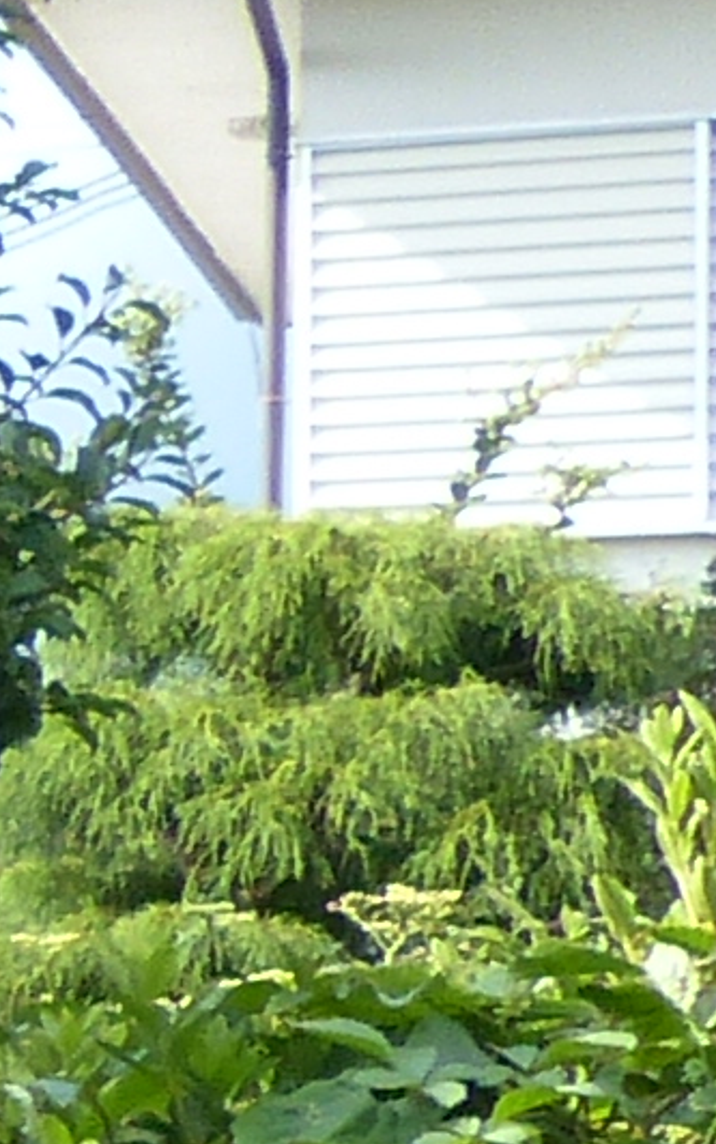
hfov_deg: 4.8
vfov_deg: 9.3
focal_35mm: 223
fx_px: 6955
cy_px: 1200
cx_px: -2896
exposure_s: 1/250
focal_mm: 5
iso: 100
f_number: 4
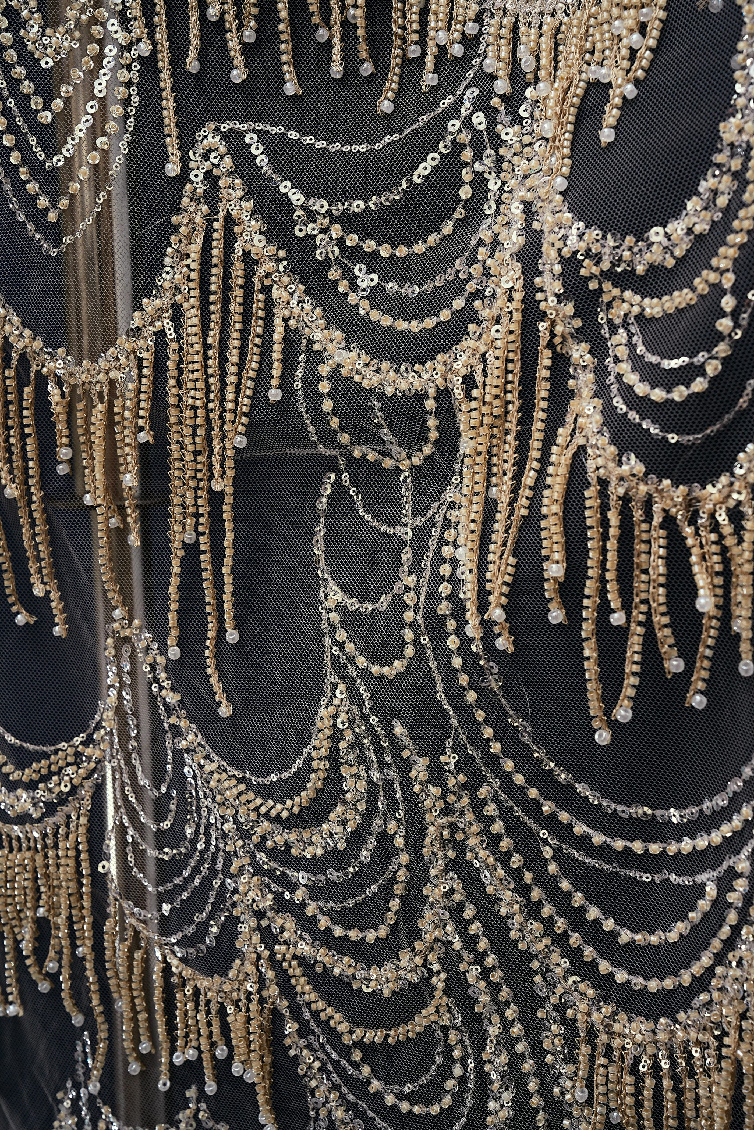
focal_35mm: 50
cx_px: 377
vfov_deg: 39.6
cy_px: 565
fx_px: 1571
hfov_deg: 27.0
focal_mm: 50
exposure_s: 1/125
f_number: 11
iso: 100
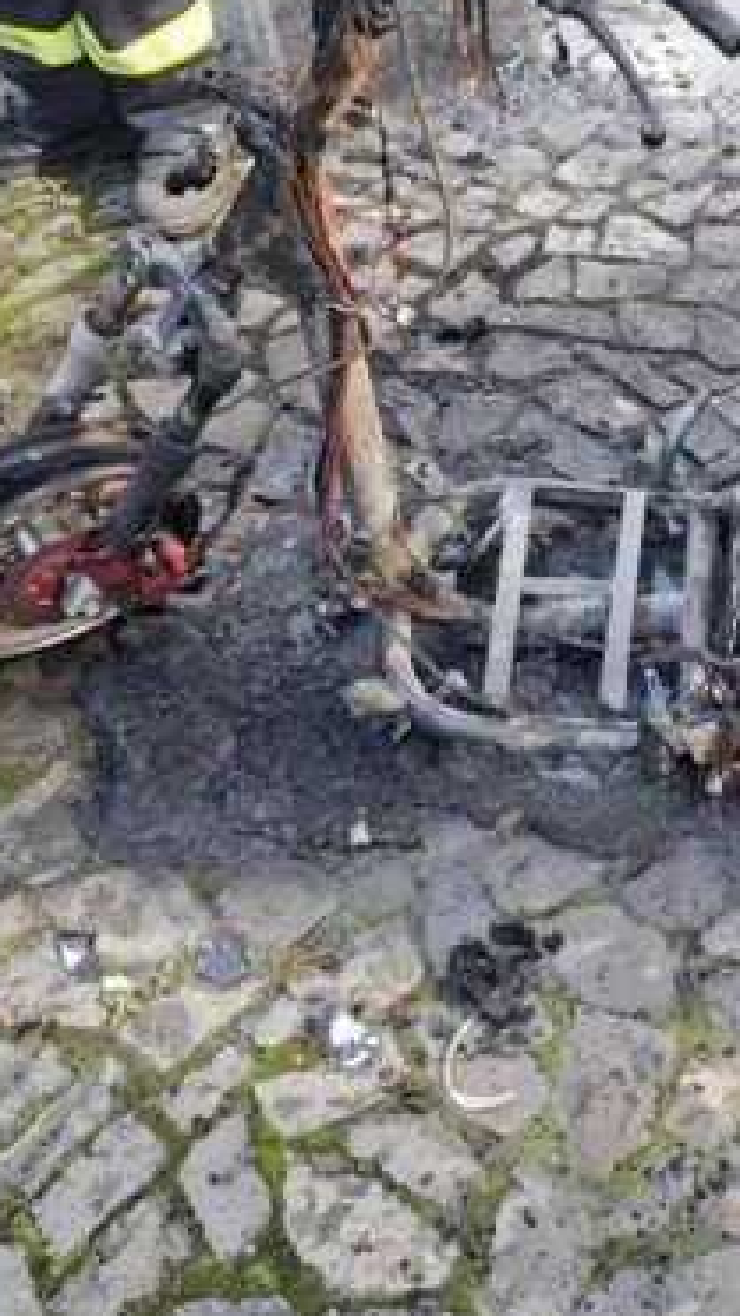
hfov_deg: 25.1
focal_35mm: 45
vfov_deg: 45.2
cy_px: 520
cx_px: 751
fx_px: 1571
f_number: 1.8
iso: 50
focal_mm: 5.23
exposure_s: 1/50
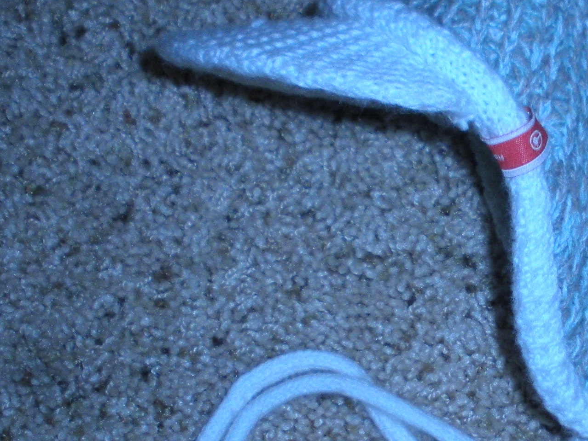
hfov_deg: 19.2
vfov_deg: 14.8
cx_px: 552
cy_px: 308
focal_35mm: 100
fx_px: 1699
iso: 200
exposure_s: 1/60
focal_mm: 6.3
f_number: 3.5
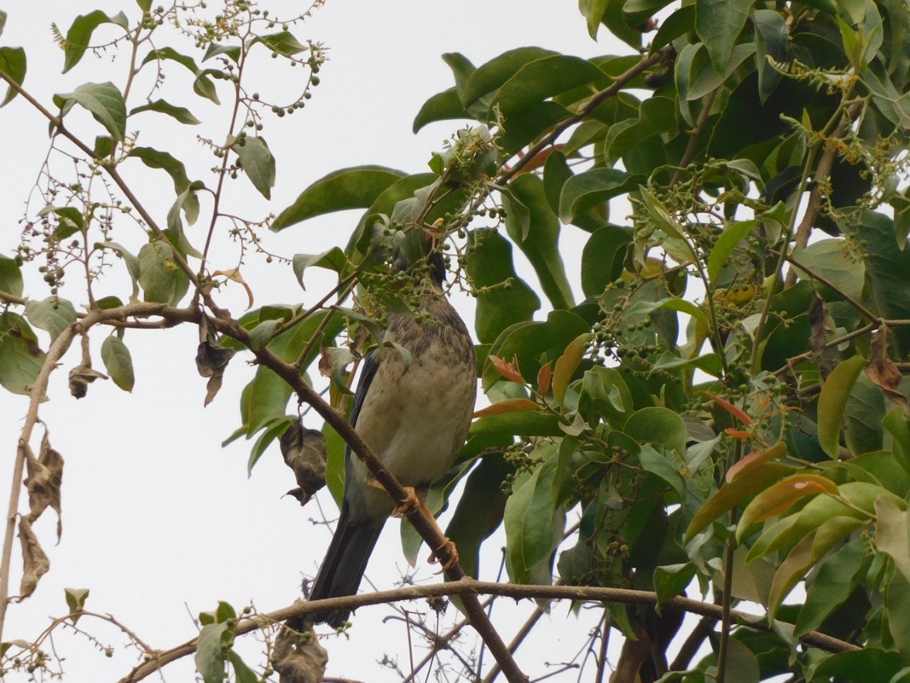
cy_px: 364
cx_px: 429
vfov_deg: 1.1
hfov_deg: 1.5
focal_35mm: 1347
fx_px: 35411
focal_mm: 197.1
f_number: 5.6
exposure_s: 1/250
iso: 200
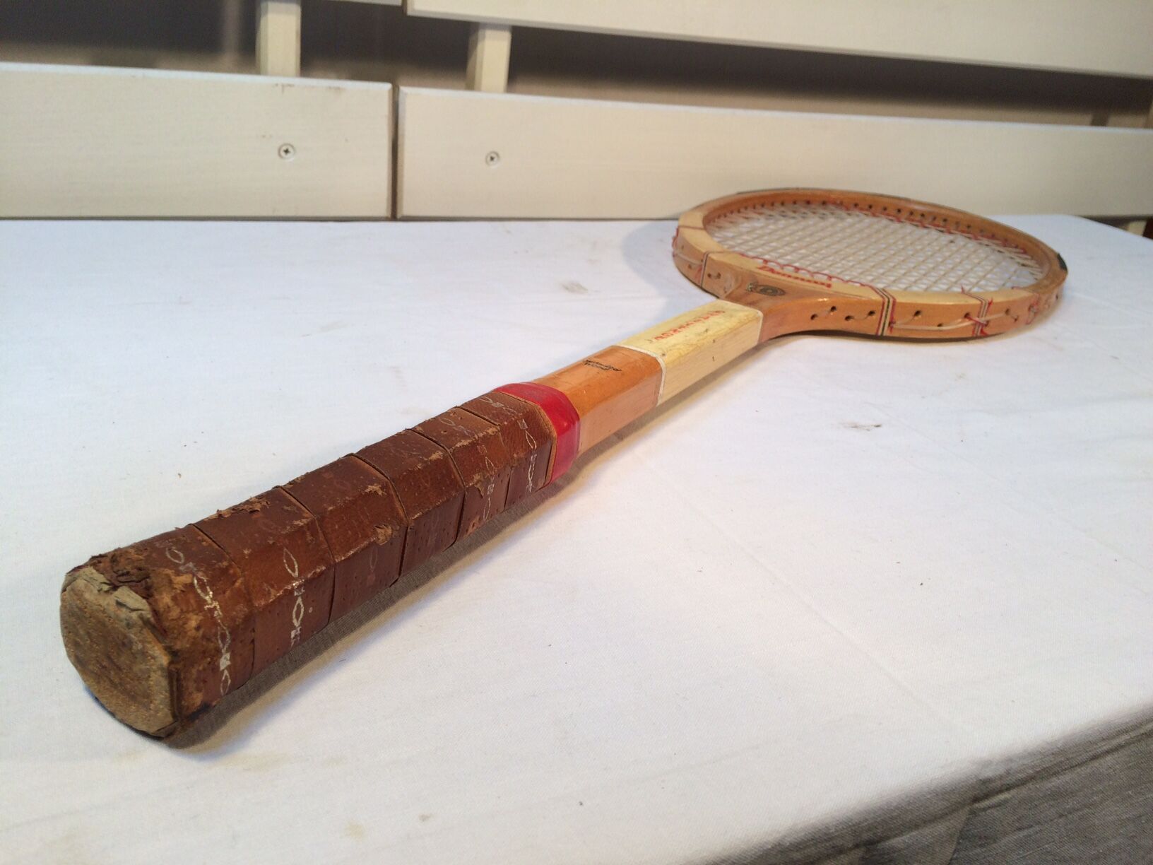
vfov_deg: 48.2
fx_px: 966
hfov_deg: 61.7
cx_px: 576
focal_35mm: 29
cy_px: 432
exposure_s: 1/100
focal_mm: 4.15
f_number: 2.2
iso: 50
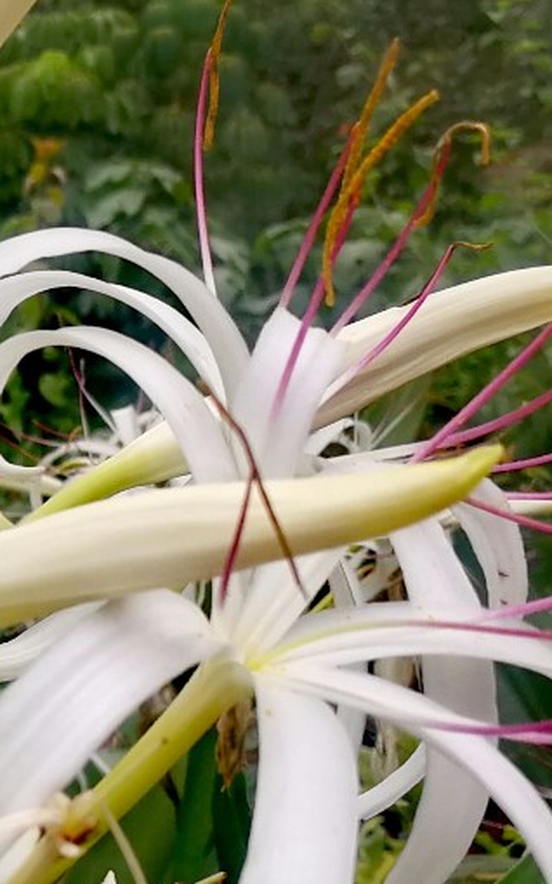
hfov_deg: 12.8
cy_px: 646
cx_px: -516
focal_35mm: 90
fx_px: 2167
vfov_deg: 22.9
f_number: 2.2
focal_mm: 3.95
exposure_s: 1/404
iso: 50
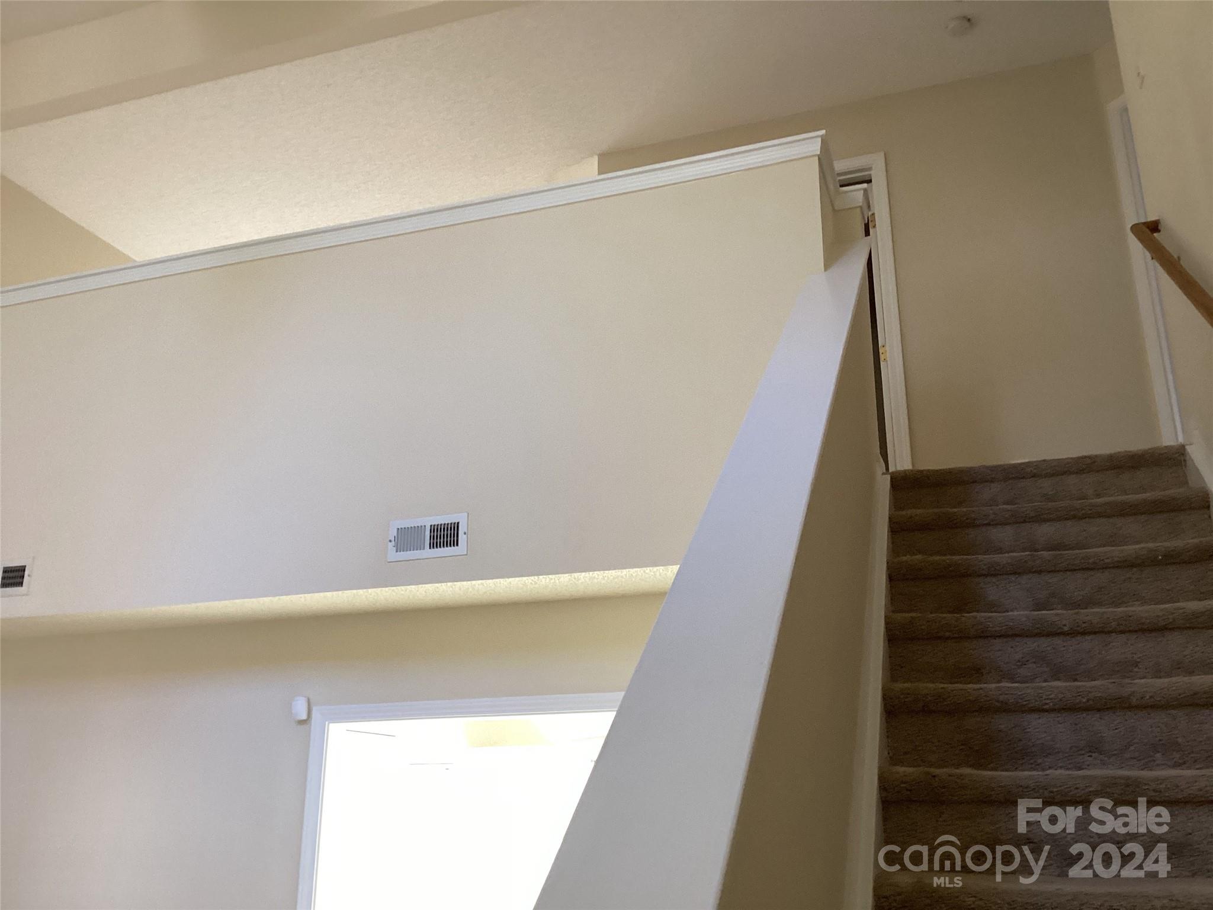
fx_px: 1086
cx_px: 606
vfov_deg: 45.4
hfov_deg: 58.4
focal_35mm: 31
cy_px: 455
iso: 160
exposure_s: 1/60
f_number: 2.4
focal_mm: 3.3
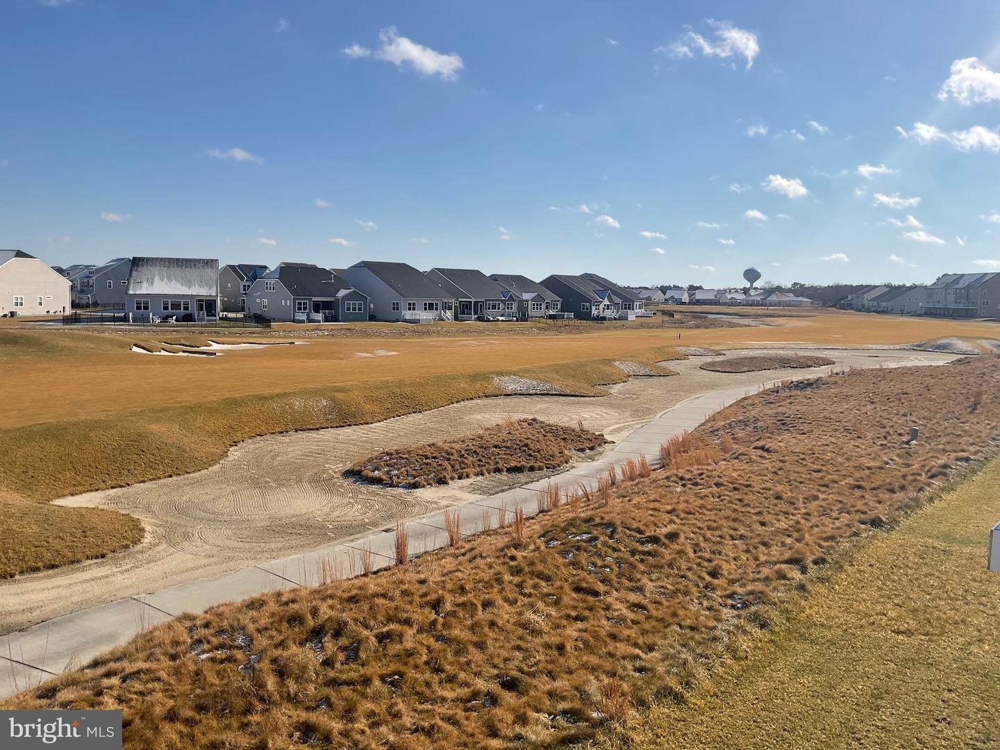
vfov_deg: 48.2
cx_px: 500
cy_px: 375
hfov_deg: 61.7
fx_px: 838
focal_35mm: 29
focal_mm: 3
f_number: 1.8
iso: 20
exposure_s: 1/4405
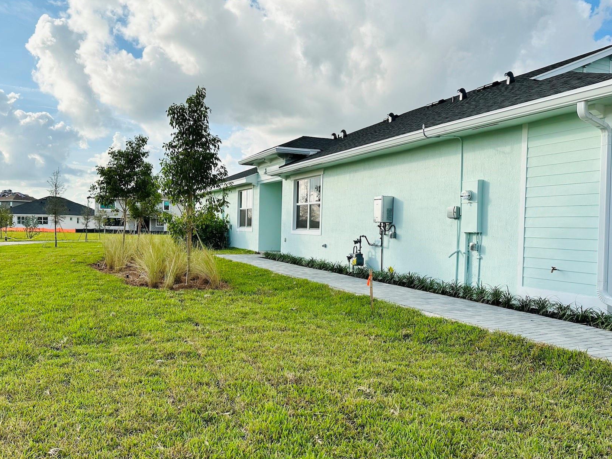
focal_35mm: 28
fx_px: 495
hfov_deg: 63.3
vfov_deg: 49.7
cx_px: 272
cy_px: 235
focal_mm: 6.86
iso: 80
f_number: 1.78
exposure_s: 1/4184
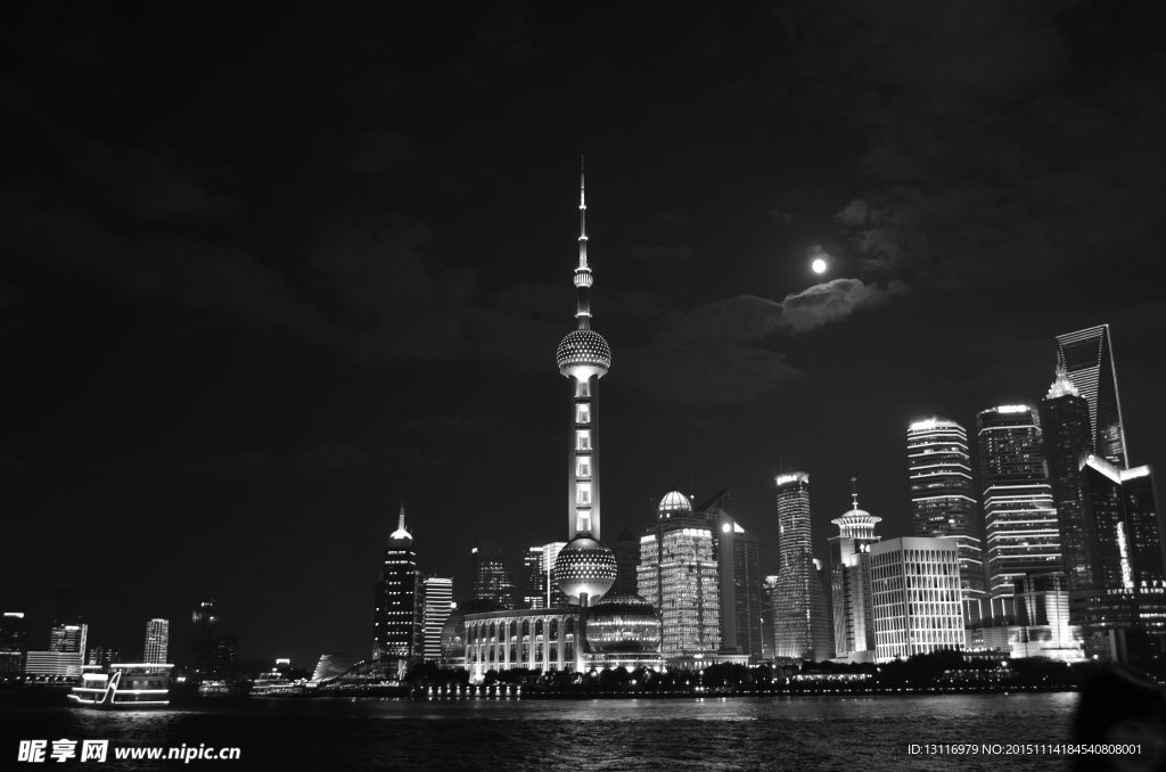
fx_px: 1067
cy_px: 386
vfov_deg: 39.8
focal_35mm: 33
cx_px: 583
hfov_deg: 57.3
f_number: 4
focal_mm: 22
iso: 320
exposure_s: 1/5
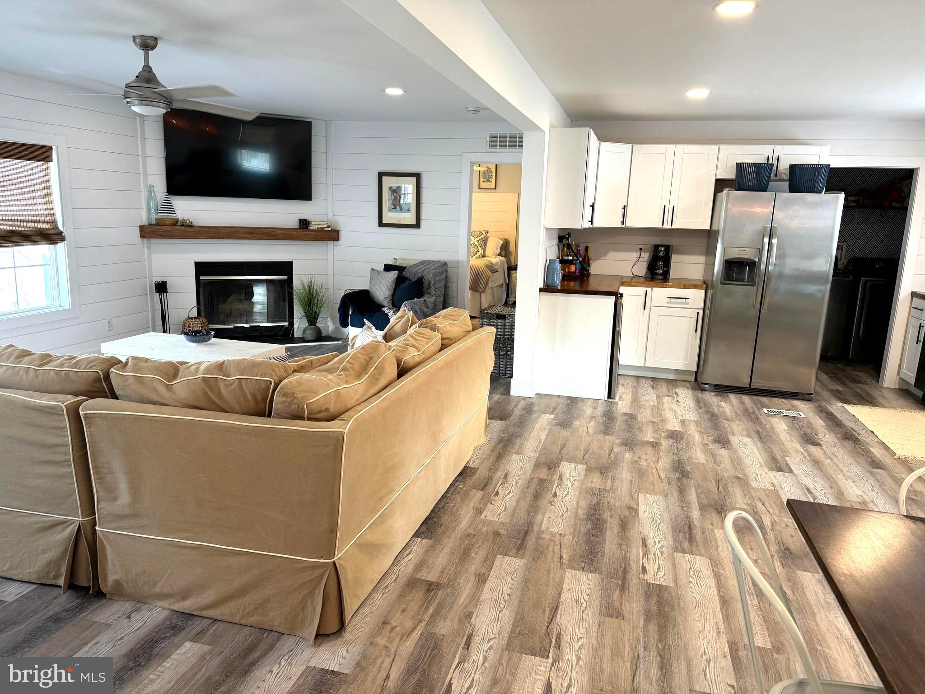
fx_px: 641
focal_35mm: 24
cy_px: 347
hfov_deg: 71.6
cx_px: 462
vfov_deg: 56.8
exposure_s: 1/60
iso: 125
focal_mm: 6.76
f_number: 1.78
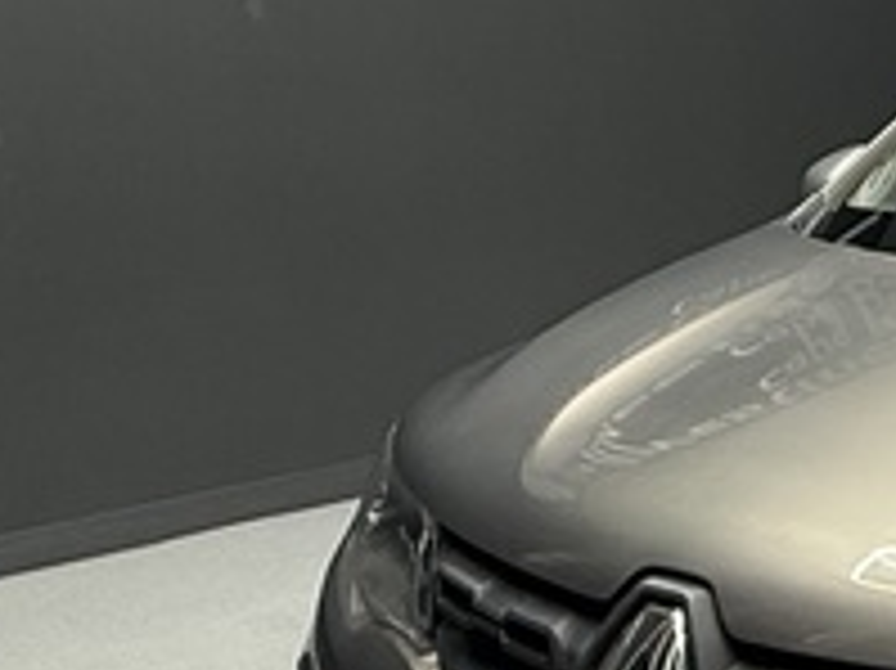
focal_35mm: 72
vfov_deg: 20.4
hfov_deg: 25.4
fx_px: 1863
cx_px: 941
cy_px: 414
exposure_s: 1/100
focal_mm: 2.22
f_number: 2.2
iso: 200
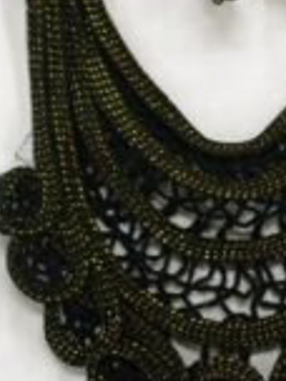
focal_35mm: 100
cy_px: 150
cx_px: 218
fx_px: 1102
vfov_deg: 19.6
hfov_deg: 14.7
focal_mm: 6.3
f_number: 2.8
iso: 200
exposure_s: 1/45
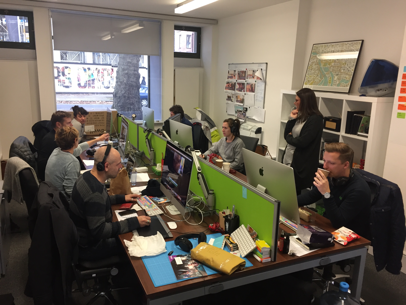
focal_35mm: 29
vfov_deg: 48.2
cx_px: 203
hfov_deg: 61.7
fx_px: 340
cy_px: 152
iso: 100
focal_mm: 4.15
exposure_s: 1/33
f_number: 2.2
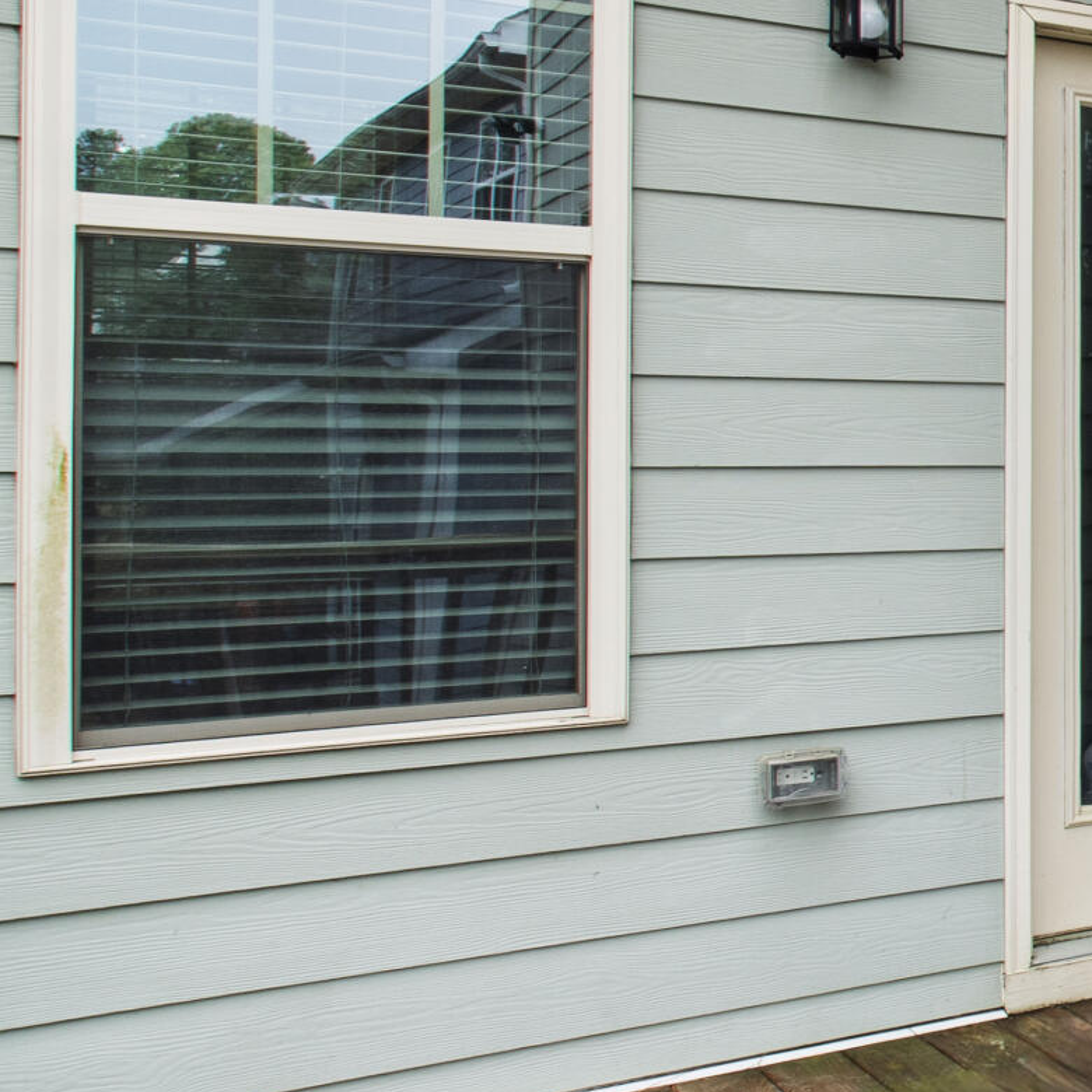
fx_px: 1749
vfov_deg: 34.5
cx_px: 1988
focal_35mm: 49
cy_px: 414
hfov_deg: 21.5
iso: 100
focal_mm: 10
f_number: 8
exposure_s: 1/13
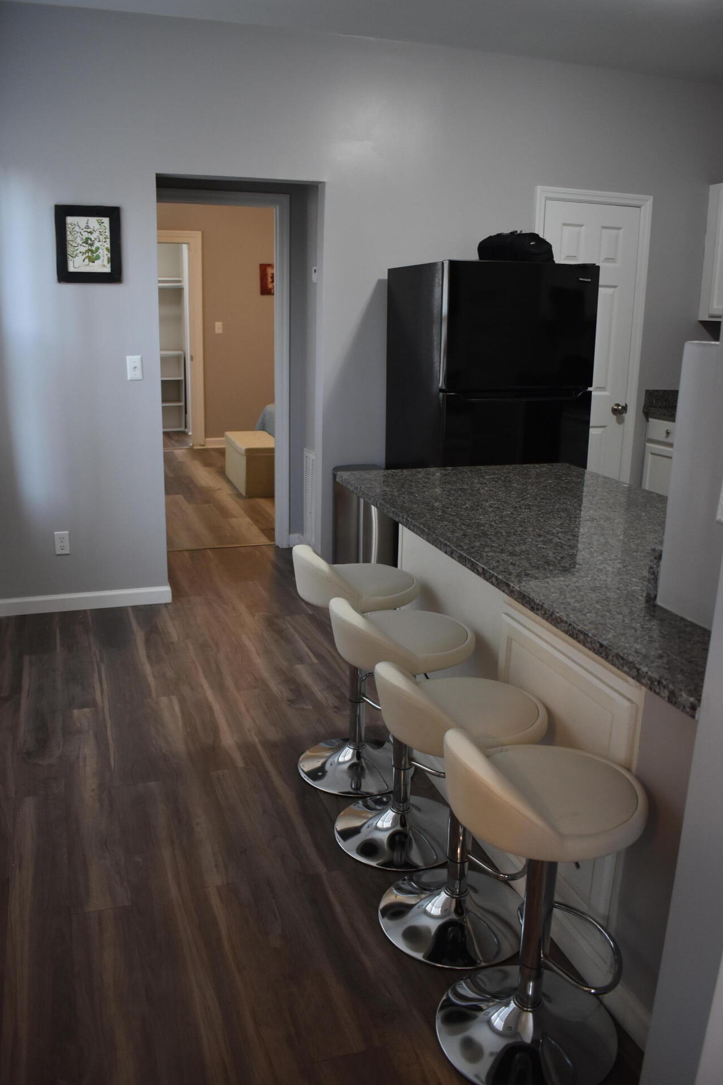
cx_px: 354
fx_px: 843
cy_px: 559
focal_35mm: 28
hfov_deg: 46.4
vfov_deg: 65.5
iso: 1000
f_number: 3.5
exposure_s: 1/60
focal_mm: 18
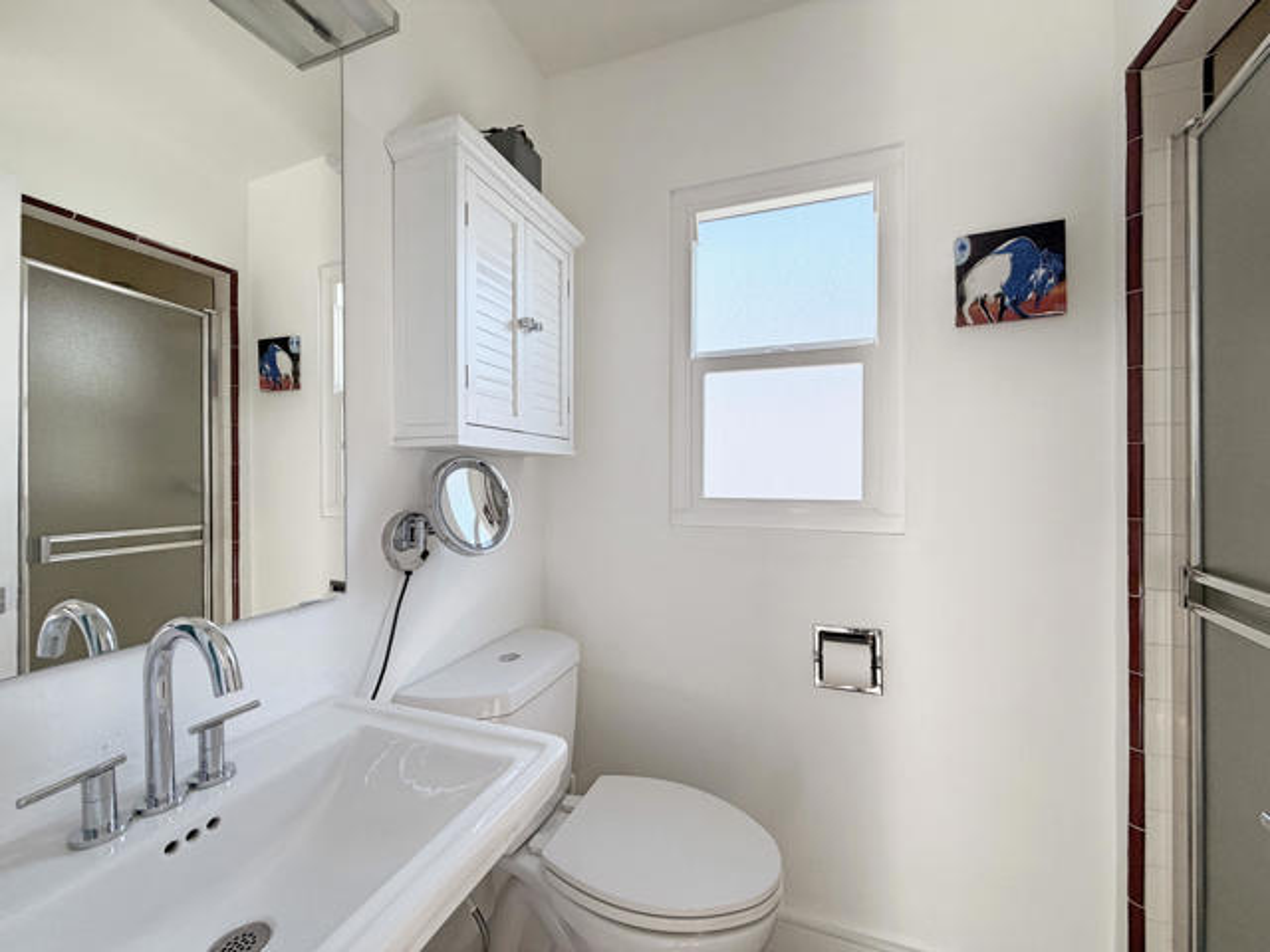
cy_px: 476
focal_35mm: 14
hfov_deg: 102.1
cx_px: 635
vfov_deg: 85.7
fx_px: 514
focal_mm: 2.22
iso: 125
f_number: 2.2
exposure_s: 1/121
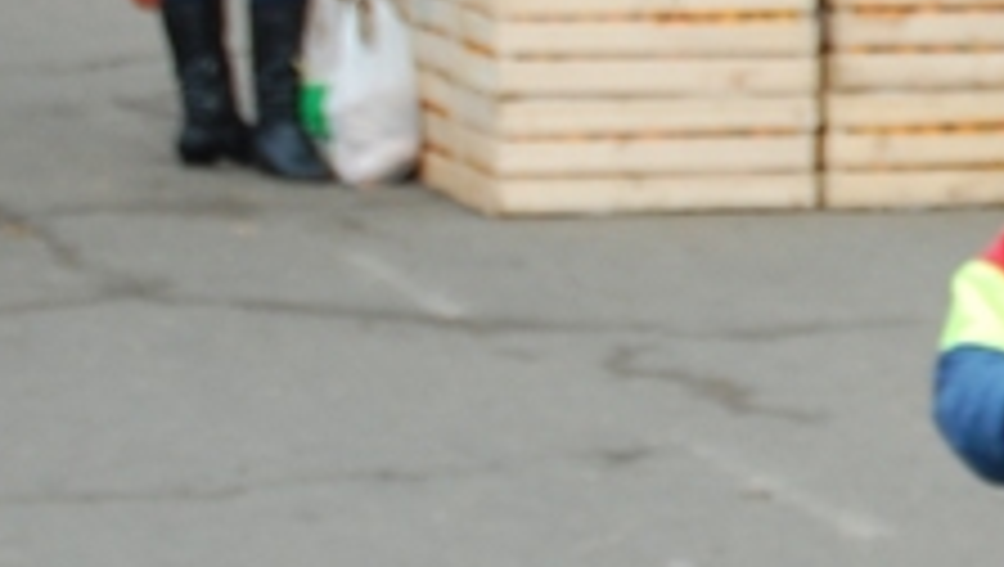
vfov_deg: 3.5
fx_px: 9277
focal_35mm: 348
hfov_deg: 6.1
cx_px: 1850
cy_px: -104
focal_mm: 55
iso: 280
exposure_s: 1/125
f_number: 5.6
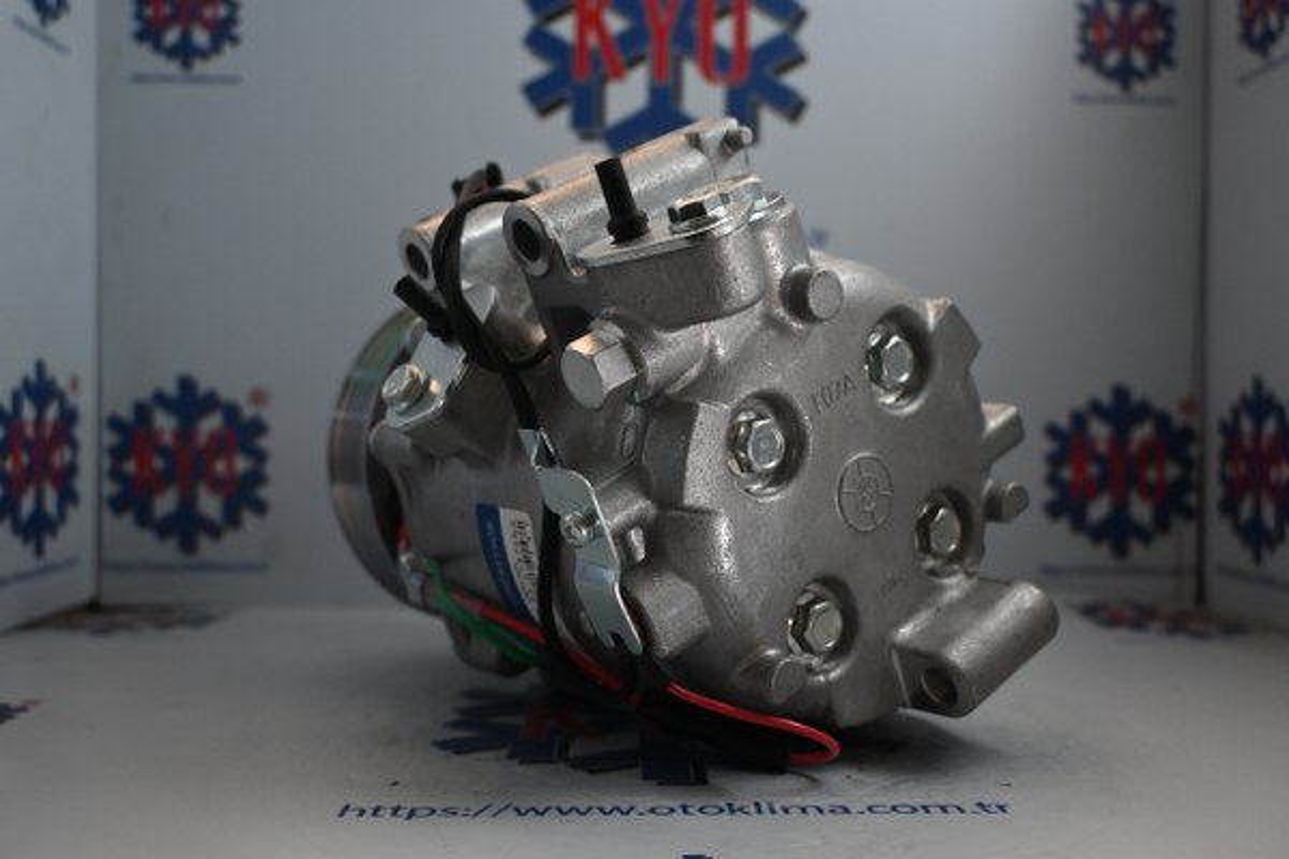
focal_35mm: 34
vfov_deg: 38.4
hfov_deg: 55.1
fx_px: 1235
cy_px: 430
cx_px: 644
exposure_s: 1/125
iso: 900
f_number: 4.2
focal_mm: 23
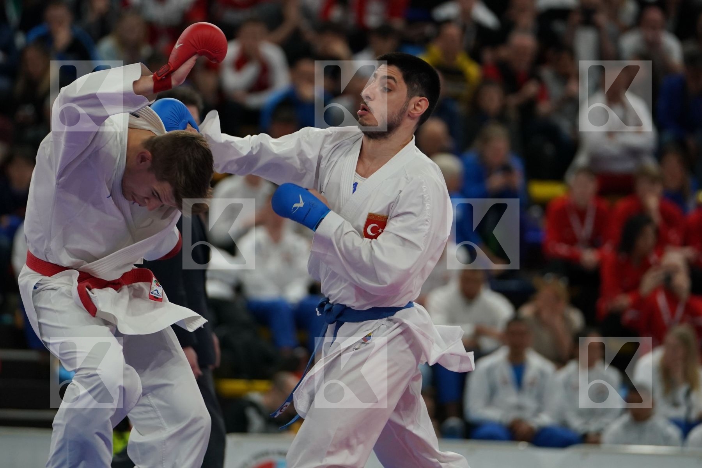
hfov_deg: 8.0
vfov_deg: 5.4
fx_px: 4992
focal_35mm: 256
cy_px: 234
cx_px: 351
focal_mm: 171
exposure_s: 1/1000
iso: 1600
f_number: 2.8
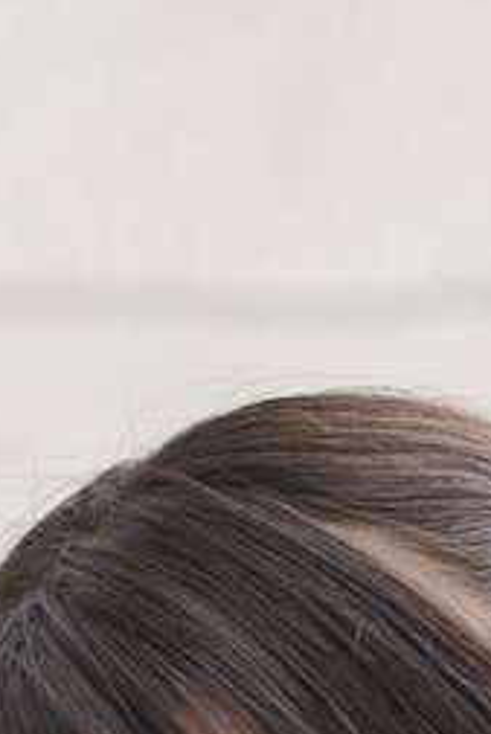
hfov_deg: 3.9
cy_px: 2486
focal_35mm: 356
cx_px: 674
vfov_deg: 5.3
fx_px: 7273
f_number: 2.2
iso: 100
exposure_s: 1/320
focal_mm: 50
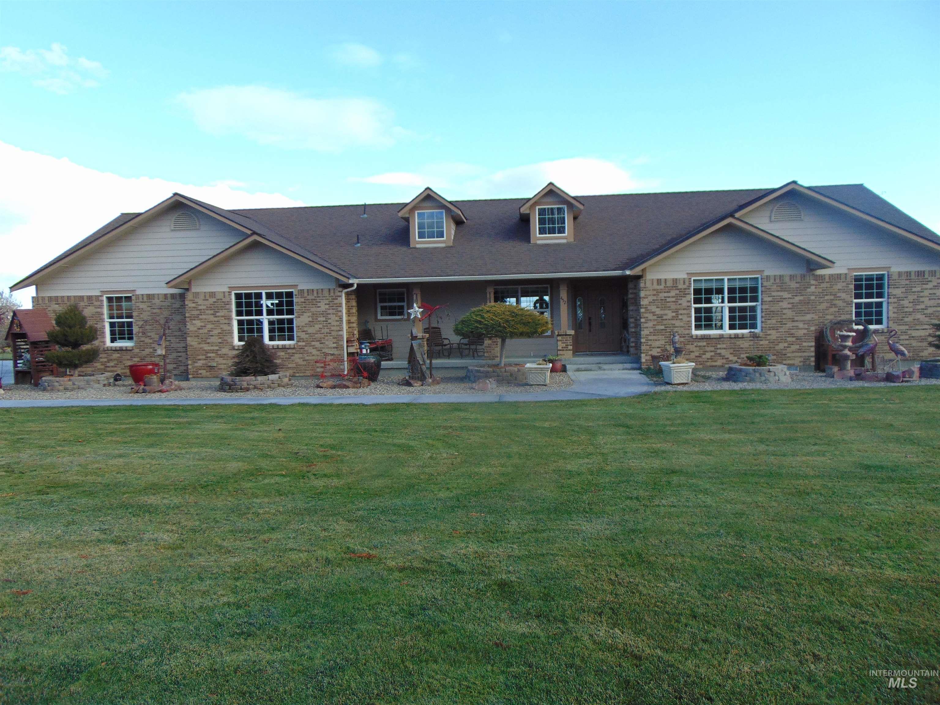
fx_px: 679
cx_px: 470
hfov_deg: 69.4
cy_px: 352
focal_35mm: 25
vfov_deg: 54.9
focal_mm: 4.5
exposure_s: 1/400
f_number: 3
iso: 80
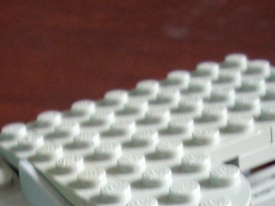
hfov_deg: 19.5
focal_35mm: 101
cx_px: 128
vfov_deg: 14.2
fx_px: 802
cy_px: 247
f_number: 2.8
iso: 200
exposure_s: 1/17.8
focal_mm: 6.2
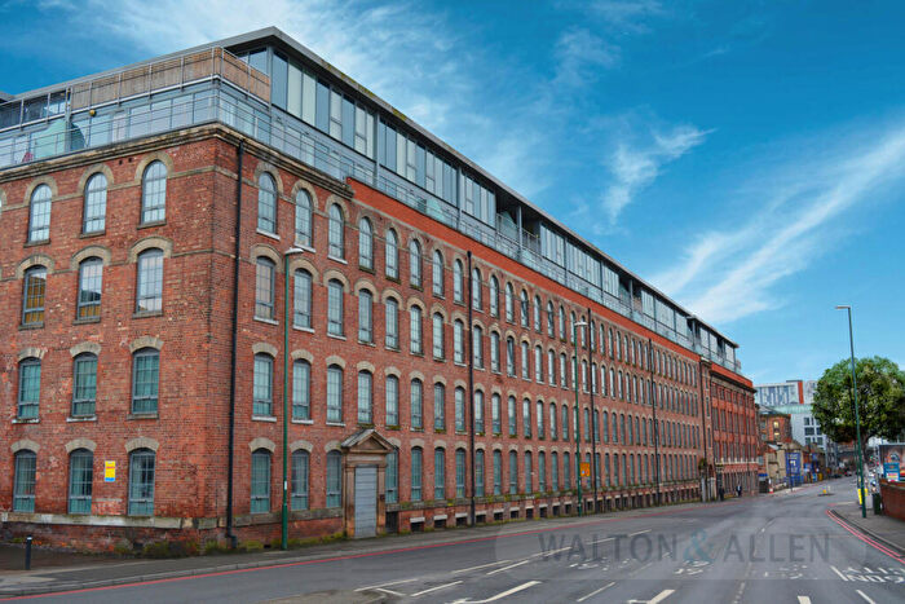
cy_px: 302
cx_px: 452
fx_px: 905
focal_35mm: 36
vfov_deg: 36.9
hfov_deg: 53.1
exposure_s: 1/125
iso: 280
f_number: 5.6
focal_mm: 24
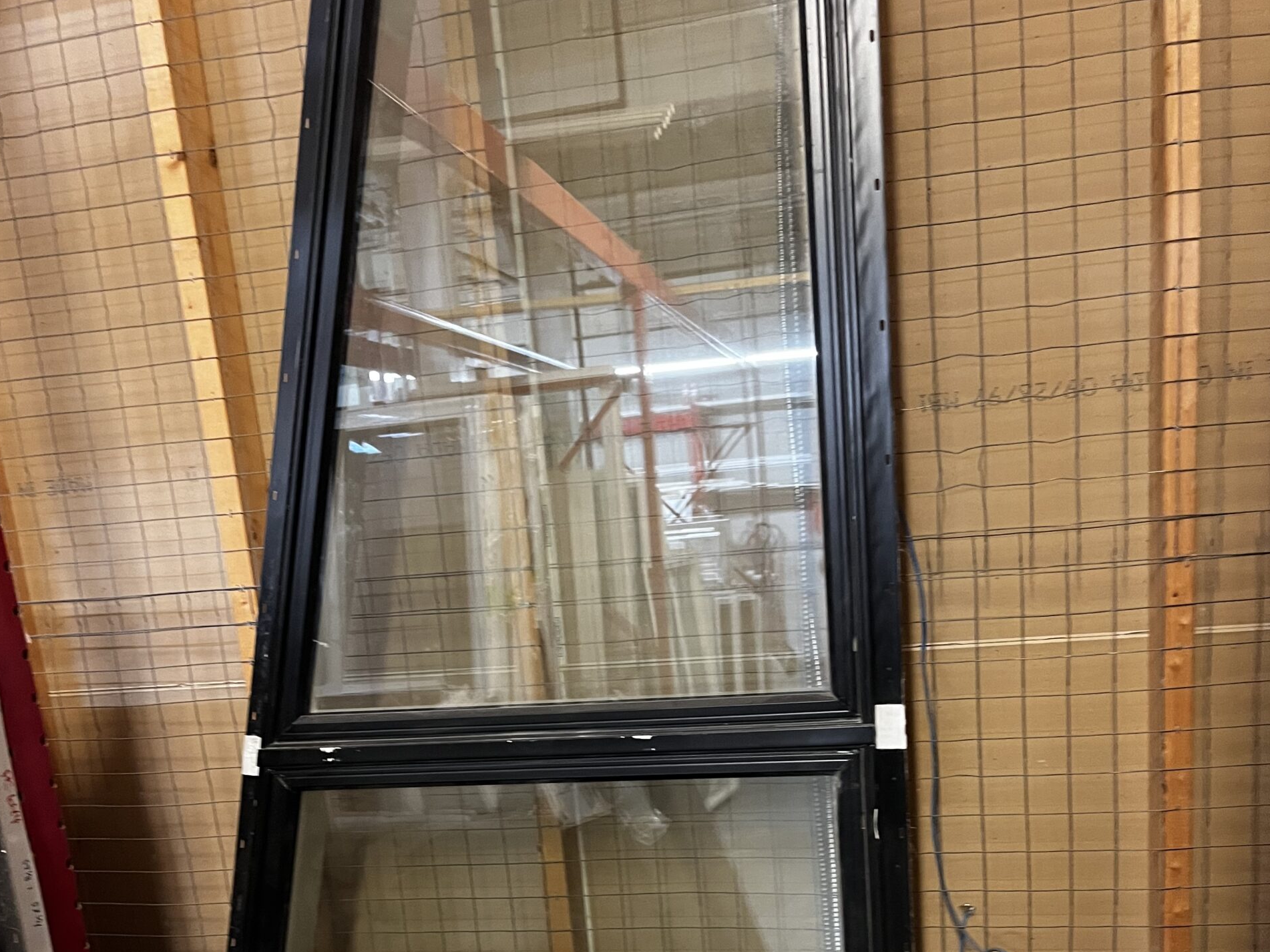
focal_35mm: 35
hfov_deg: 52.6
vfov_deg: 39.4
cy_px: 735
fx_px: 1284
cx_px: 634
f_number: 1.6
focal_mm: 5.1
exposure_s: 1/43
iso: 400
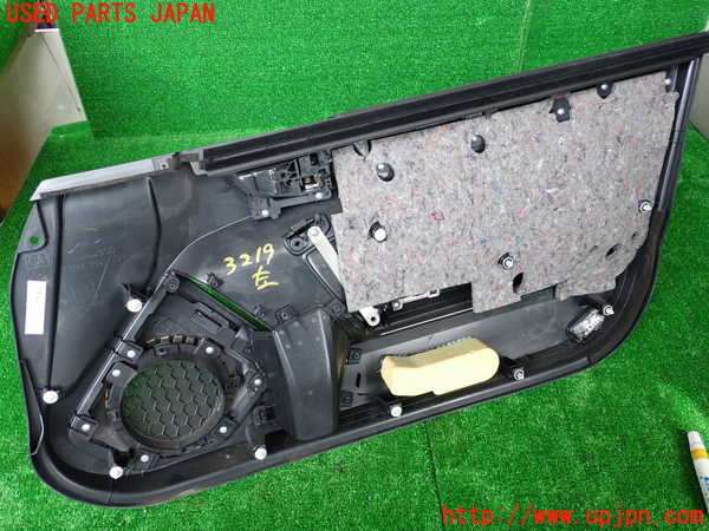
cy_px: 266
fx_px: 614
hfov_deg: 60.0
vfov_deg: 46.8
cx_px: 354
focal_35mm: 30
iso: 200
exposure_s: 1/125
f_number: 2.3
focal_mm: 5.4
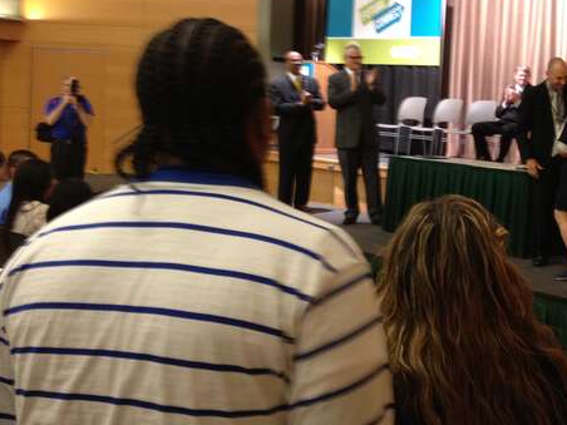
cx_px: 492
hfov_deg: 30.1
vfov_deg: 23.6
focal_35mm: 62
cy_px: 159
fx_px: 1016
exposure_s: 1/20
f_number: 2.4
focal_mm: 4.28
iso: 200
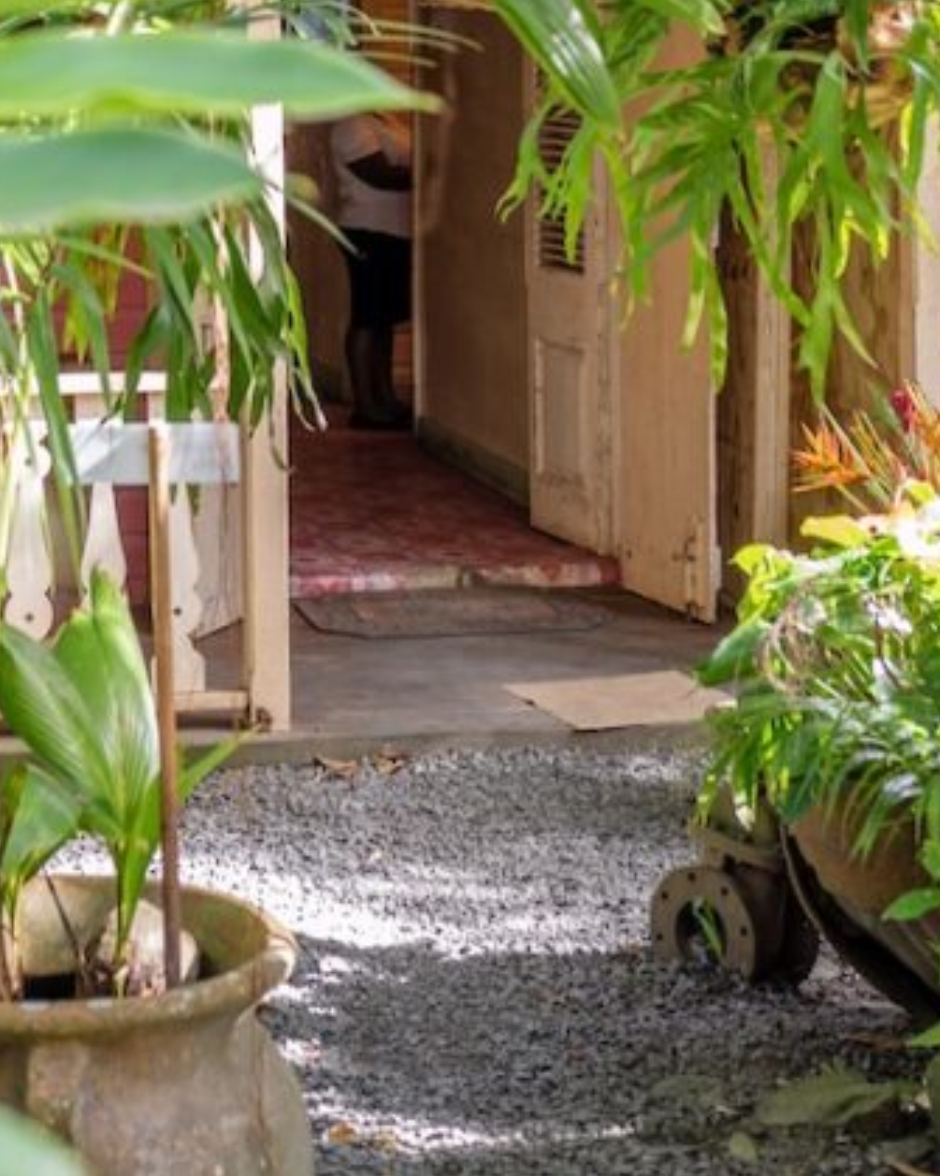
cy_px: -376
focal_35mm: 87
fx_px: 3027
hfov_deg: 17.6
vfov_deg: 20.1
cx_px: 289
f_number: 2.8
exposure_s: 1/20
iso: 50
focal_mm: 35
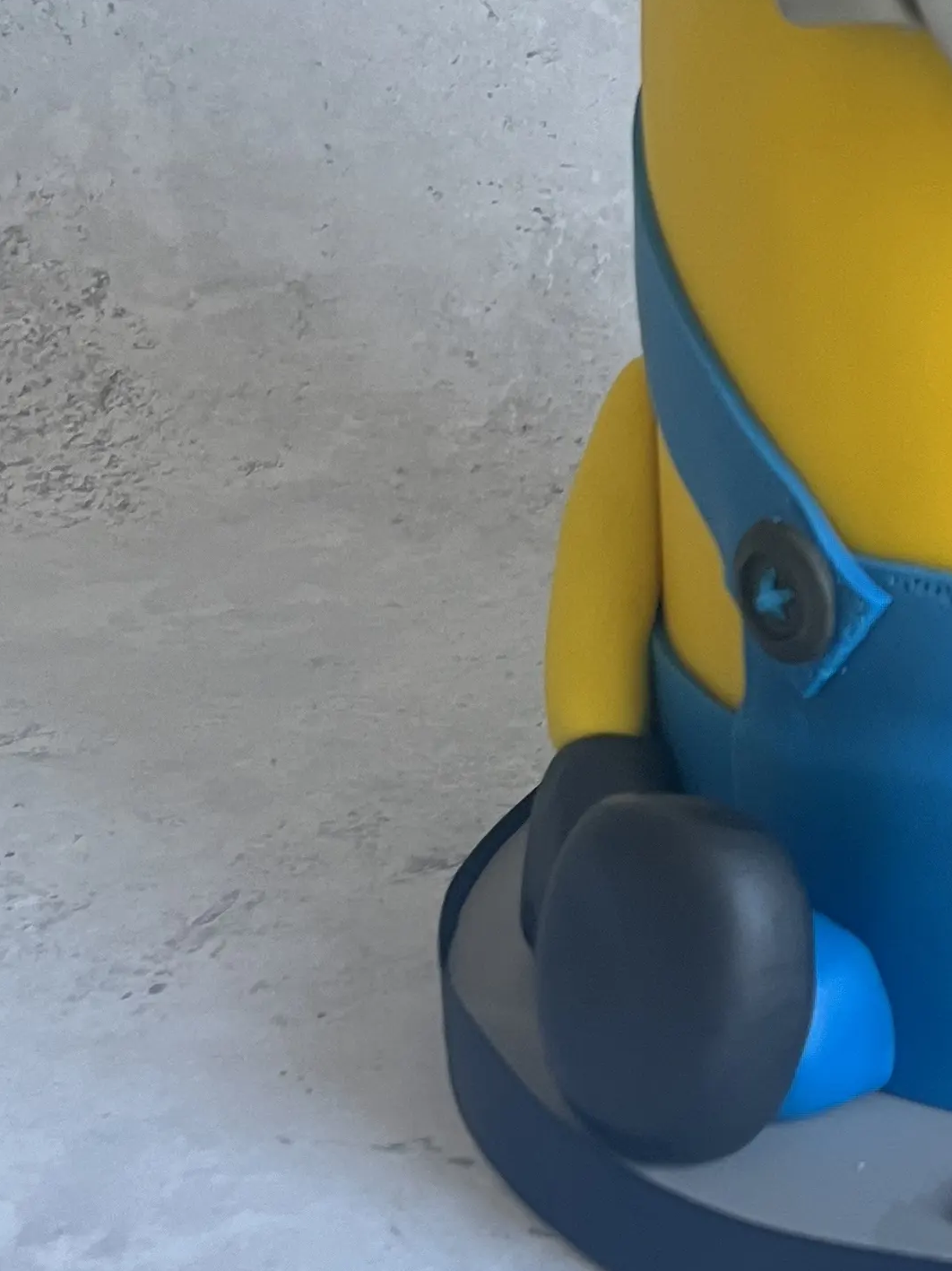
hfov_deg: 18.7
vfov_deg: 26.1
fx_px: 2715
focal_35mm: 74
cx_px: 1181
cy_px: 377
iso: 200
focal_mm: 5.1
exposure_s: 1/60
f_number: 1.6
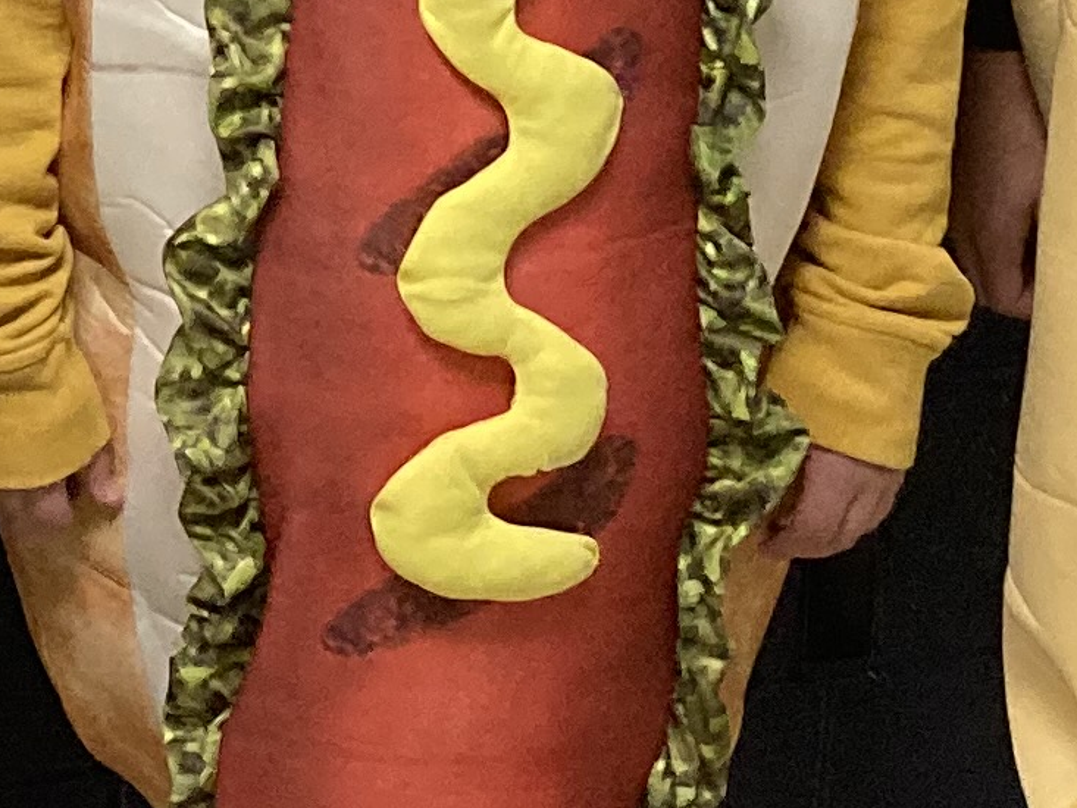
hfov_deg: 12.6
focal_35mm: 154
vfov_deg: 9.2
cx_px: -118
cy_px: -661
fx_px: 4792
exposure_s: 1/60
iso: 250
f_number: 1.8
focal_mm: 3.99
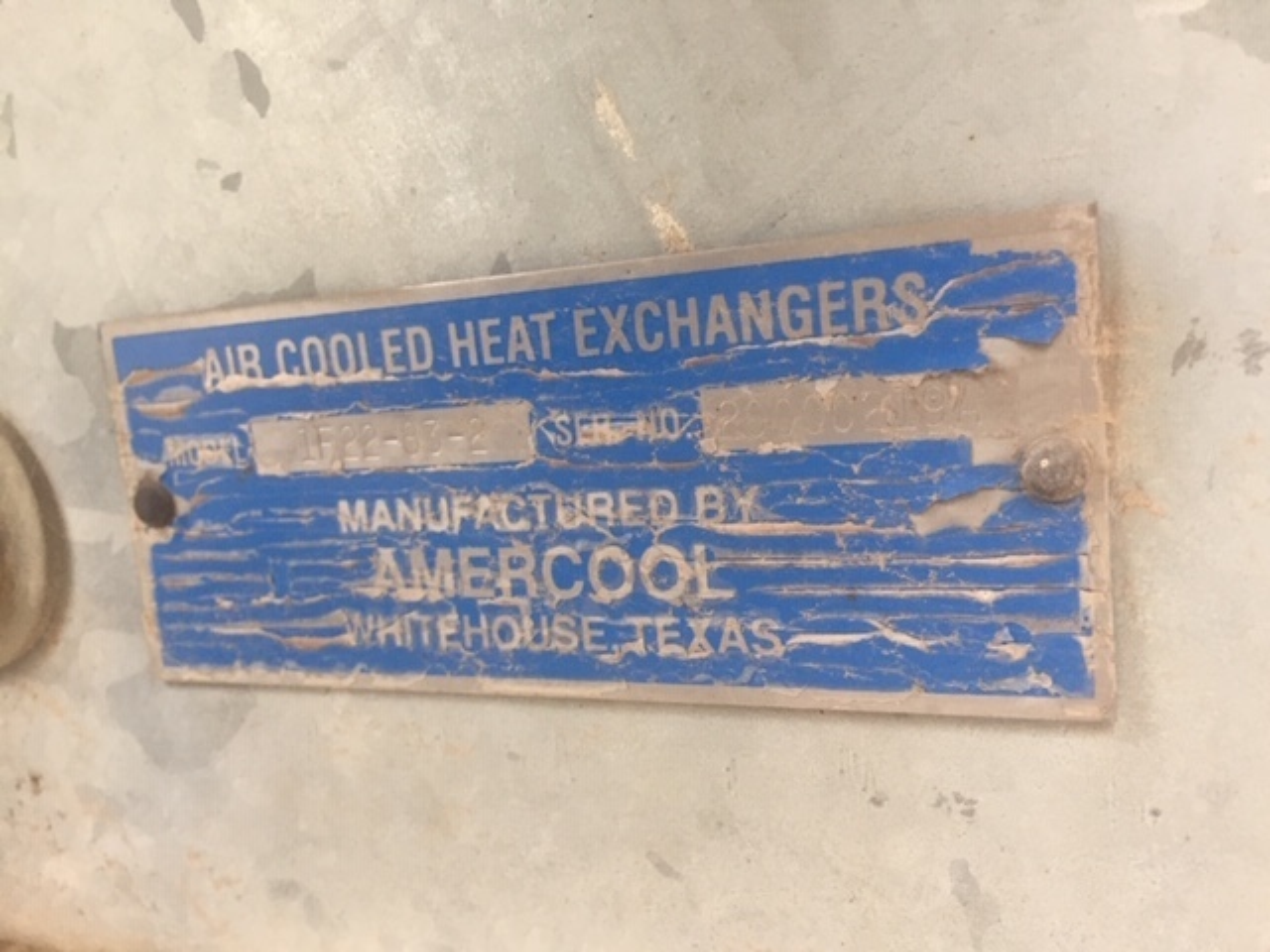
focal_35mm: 29
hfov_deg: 61.7
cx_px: 635
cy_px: 476
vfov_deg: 48.2
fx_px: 1064
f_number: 2.2
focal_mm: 4.15
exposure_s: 1/30
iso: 50
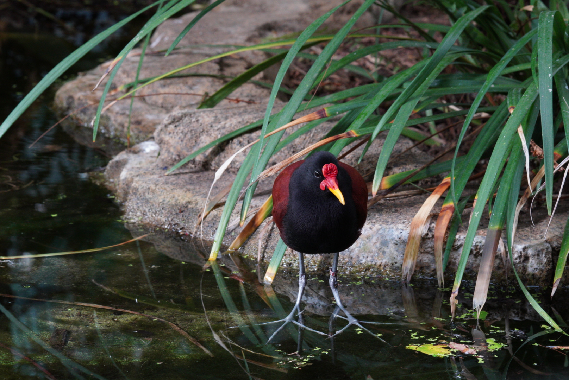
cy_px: 190
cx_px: 284
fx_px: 2135
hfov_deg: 15.2
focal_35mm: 135
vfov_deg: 10.2
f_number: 10
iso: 1000
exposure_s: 1/60
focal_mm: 90
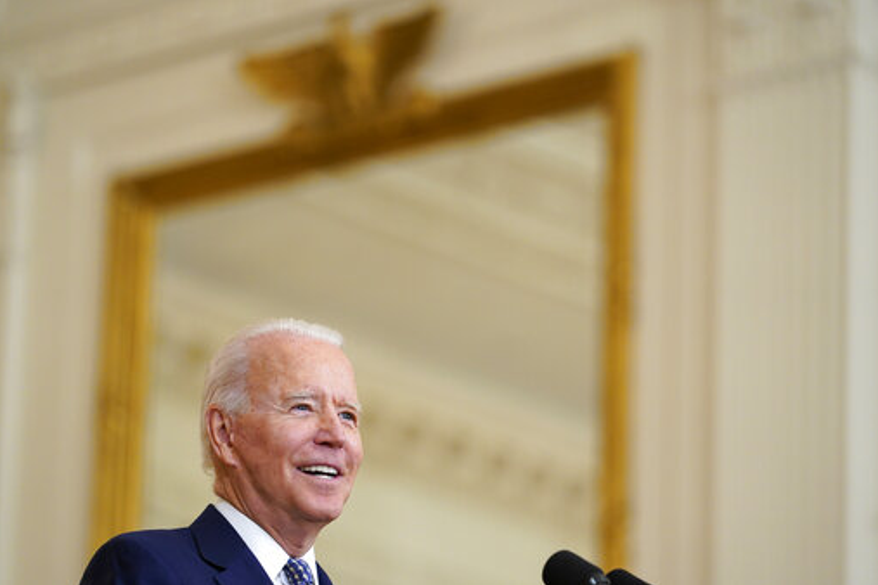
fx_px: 4804
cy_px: 293
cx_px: 440
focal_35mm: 197
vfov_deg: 7.0
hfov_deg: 10.4
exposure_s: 1/250
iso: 2500
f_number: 3.2
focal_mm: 195
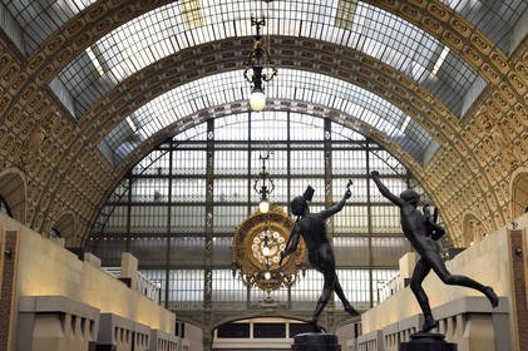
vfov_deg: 22.6
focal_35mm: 60
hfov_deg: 33.4
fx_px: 879
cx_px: 264
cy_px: 176
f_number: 9
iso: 1600
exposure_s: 1/200
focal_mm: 60
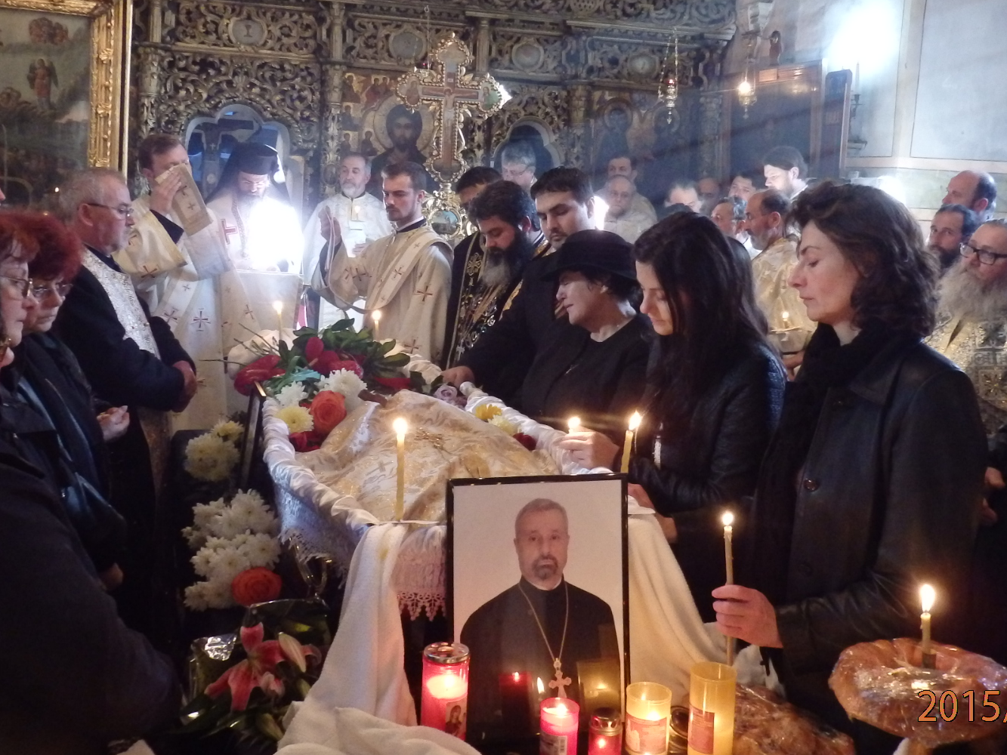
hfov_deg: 51.3
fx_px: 1047
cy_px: 277
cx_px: 491
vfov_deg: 39.4
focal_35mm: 36
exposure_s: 1/25
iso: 800
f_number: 3
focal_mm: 4.5
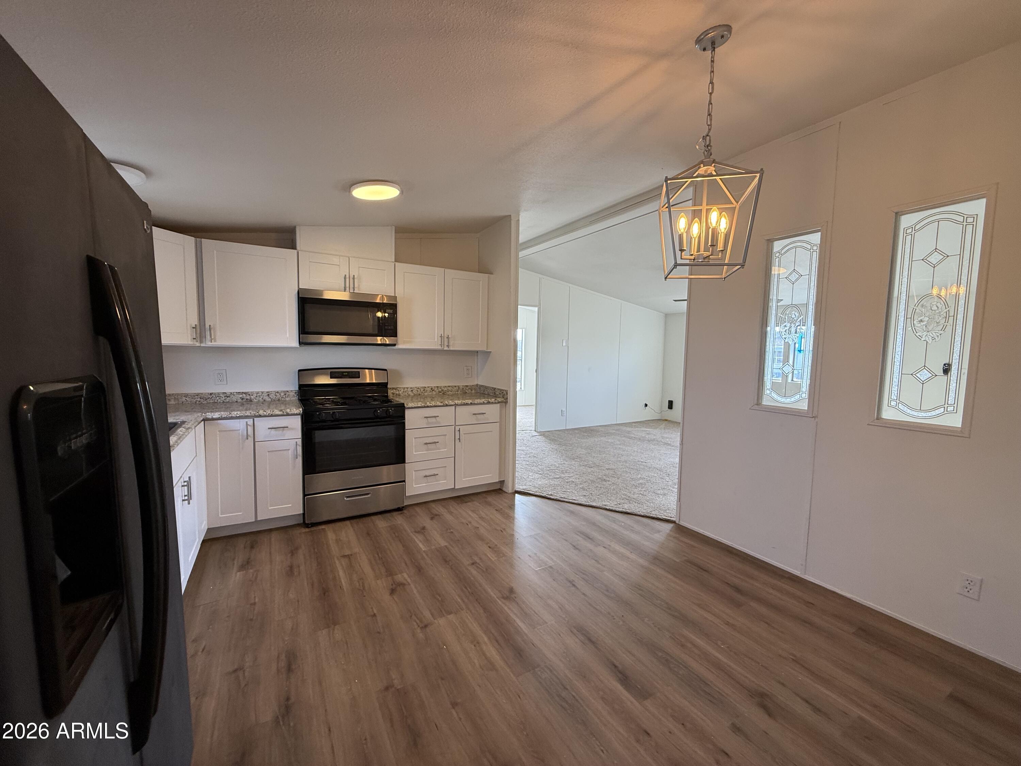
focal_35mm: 14
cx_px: 510
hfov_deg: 102.1
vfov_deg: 85.7
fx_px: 413
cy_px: 383
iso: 125
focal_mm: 2.22
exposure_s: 1/120
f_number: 2.2
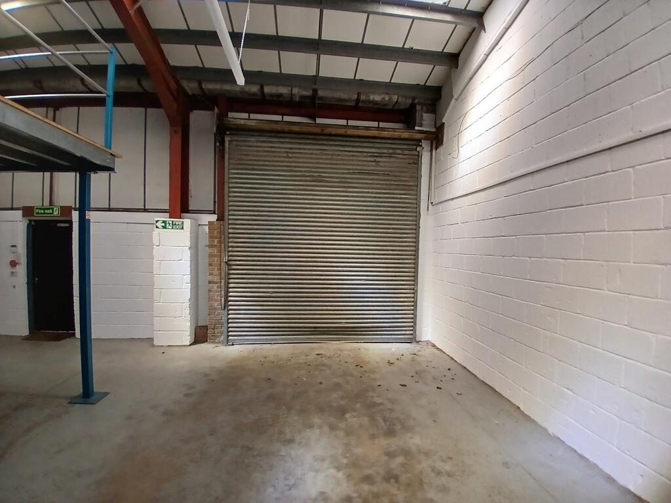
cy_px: 252
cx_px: 336
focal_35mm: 17
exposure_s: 1/103
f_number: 2.2
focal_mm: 1.4
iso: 50
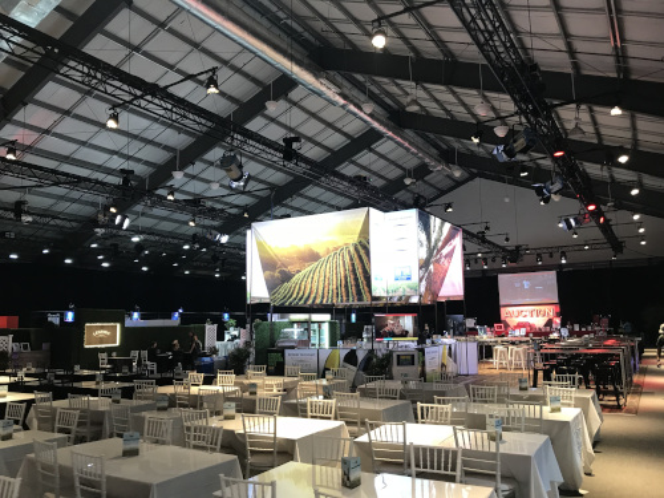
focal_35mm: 28
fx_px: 537
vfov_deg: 49.7
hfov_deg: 63.4
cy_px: 249
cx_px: 332
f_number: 1.8
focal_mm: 3.99
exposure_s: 1/24
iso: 40
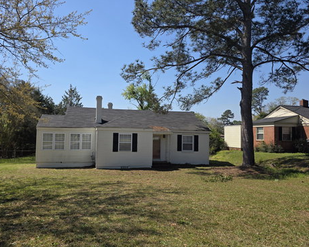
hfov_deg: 68.0
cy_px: 120
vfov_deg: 56.8
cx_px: 142
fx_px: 229
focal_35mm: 25
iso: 80
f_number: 1.7
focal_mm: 6.3
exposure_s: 1/5447
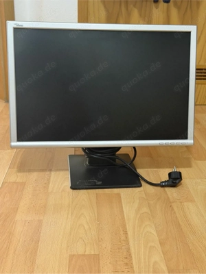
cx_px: 103
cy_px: 137
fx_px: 381
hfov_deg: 30.3
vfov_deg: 39.7
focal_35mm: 48
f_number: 1.78
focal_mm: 6.76
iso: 640
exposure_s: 1/30
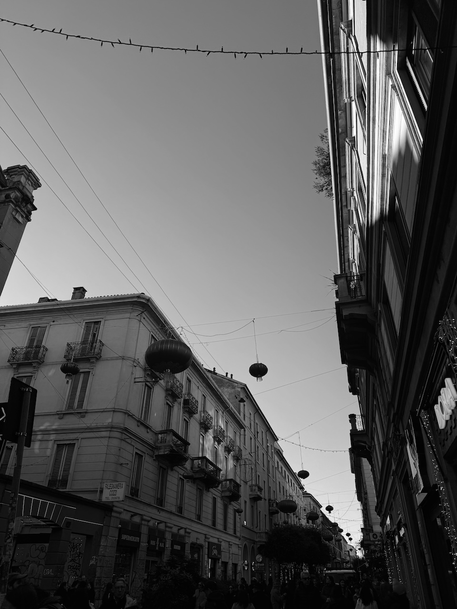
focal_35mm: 24
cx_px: 228
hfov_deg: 56.8
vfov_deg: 71.6
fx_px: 422
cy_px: 304
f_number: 1.78
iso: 80
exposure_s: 1/3802
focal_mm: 6.76
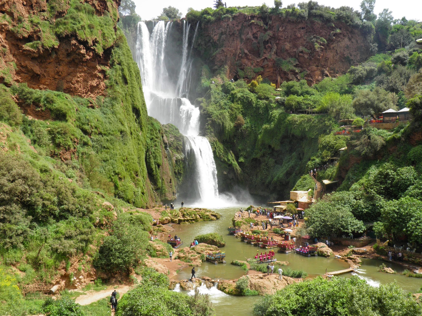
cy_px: 158
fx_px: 427
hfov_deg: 52.6
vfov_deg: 40.7
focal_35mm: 35
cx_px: 211
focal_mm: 6.3
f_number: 5.5
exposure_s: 1/125
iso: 50
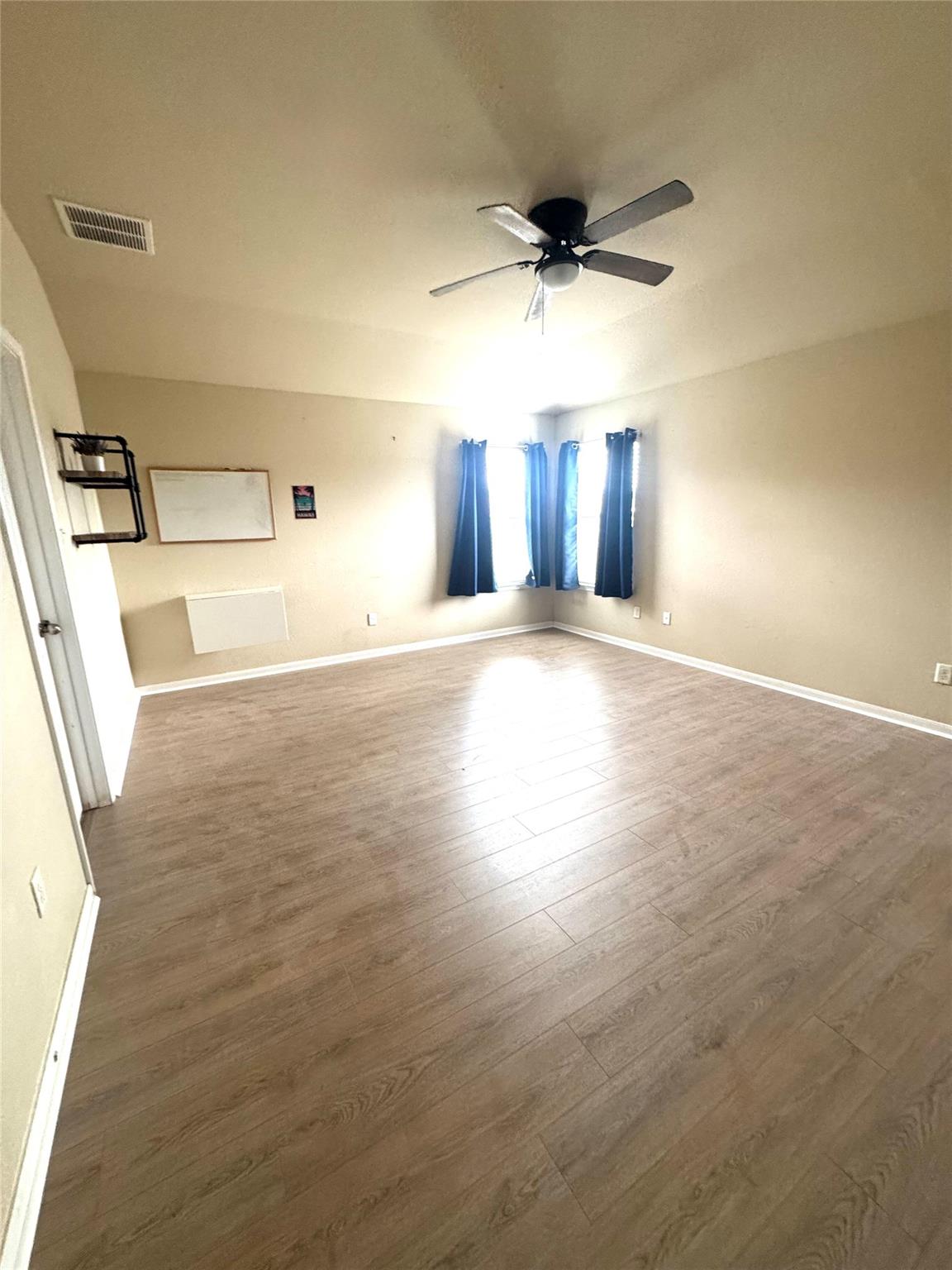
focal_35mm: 14
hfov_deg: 85.7
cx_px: 476
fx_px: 513
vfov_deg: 102.1
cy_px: 635
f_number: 2.2
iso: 250
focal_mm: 2.22
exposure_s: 1/60
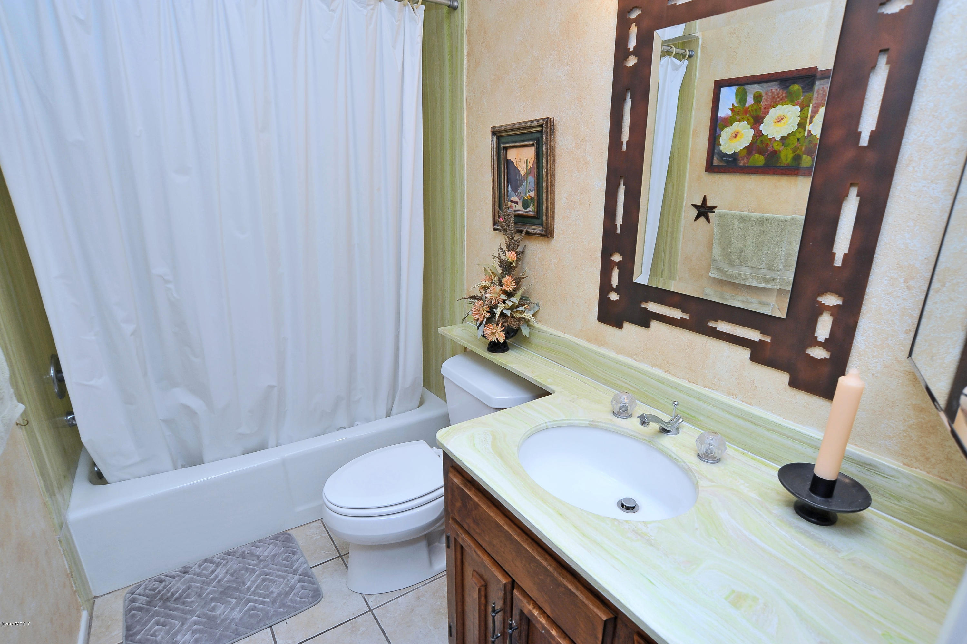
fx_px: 483
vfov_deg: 67.3
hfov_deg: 90.0
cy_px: 322
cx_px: 484
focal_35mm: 18
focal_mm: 18
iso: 640
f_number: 10
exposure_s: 1/30
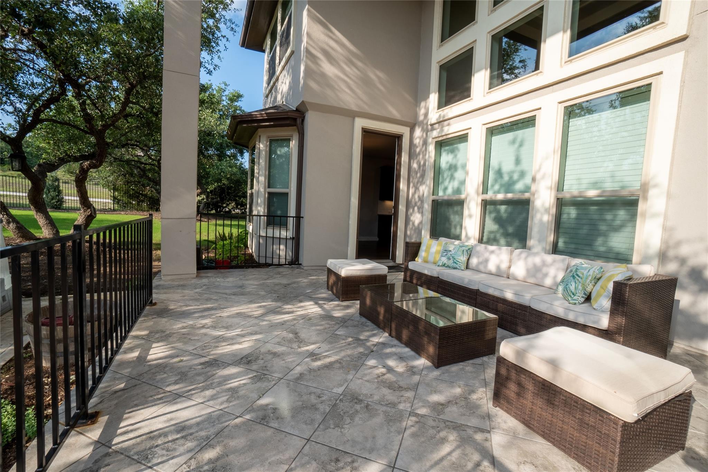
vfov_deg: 77.3
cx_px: 354
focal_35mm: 15
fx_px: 295
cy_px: 236
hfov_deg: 100.4
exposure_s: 1/200
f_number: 16
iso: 100
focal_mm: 10
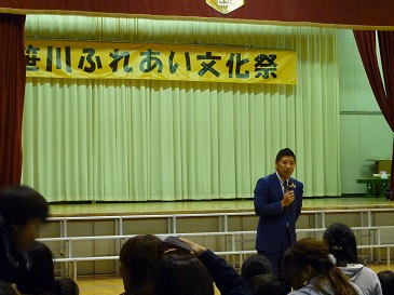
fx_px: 978
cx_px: 197
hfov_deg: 22.8
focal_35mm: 86
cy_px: 148
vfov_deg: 17.1
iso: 400
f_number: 3.2
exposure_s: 1/20
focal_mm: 8
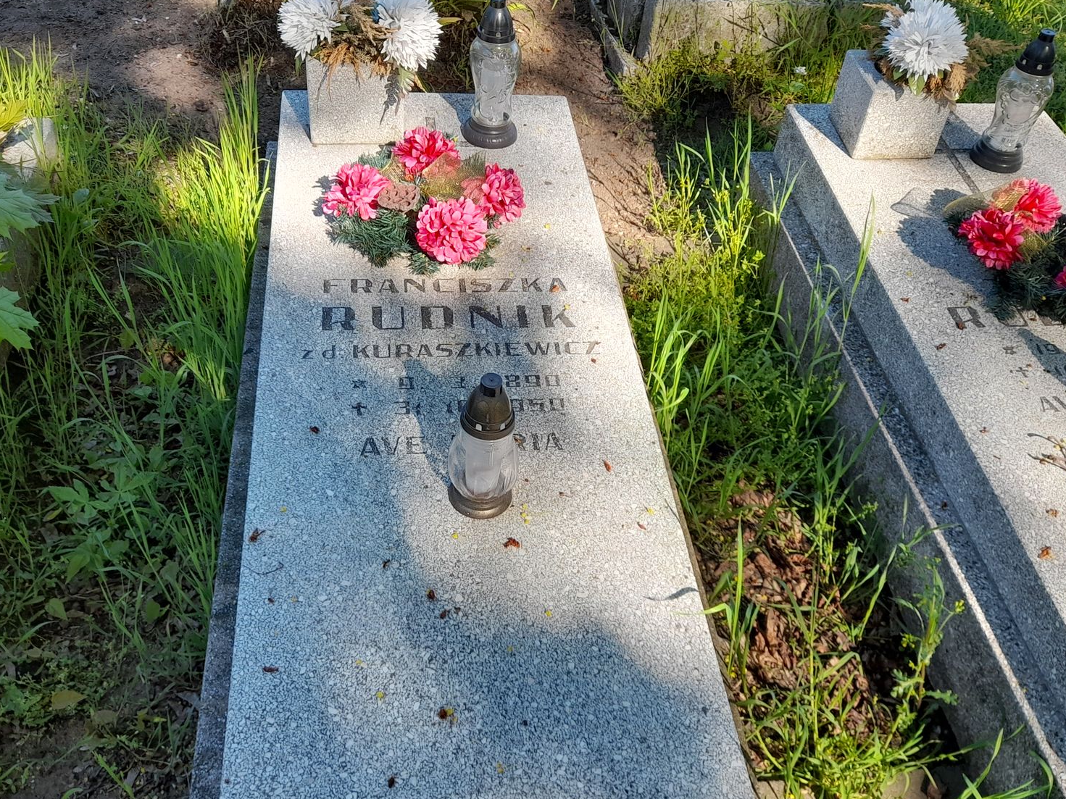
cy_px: 395
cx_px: 536
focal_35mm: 34
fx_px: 1047
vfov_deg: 41.8
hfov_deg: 54.0
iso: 20
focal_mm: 4.6
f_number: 2
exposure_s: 1/134
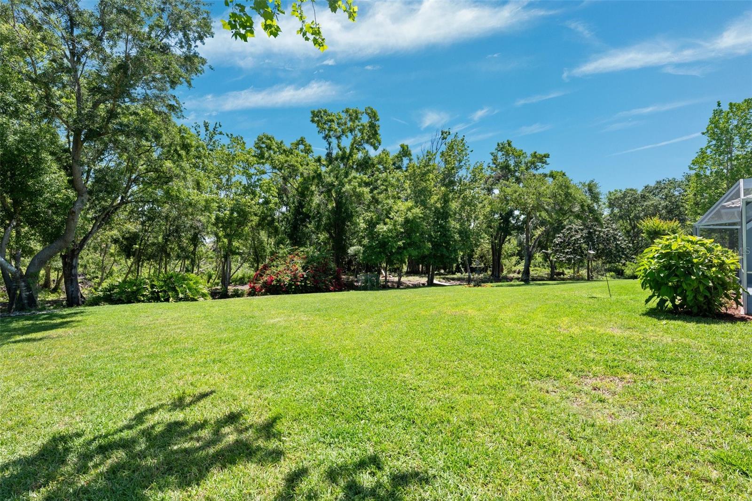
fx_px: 292
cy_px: 250
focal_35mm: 14
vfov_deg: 81.2
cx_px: 376
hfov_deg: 104.3
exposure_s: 1/100
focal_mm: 14
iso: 100
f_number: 8
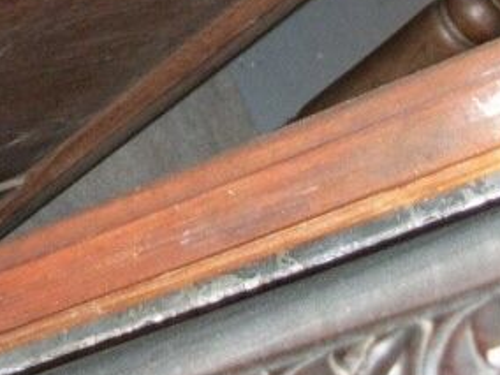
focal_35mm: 144
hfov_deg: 13.5
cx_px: 14
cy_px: -364
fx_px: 2080
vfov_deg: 9.6
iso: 160
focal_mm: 5.7
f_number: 2.9
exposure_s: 1/30
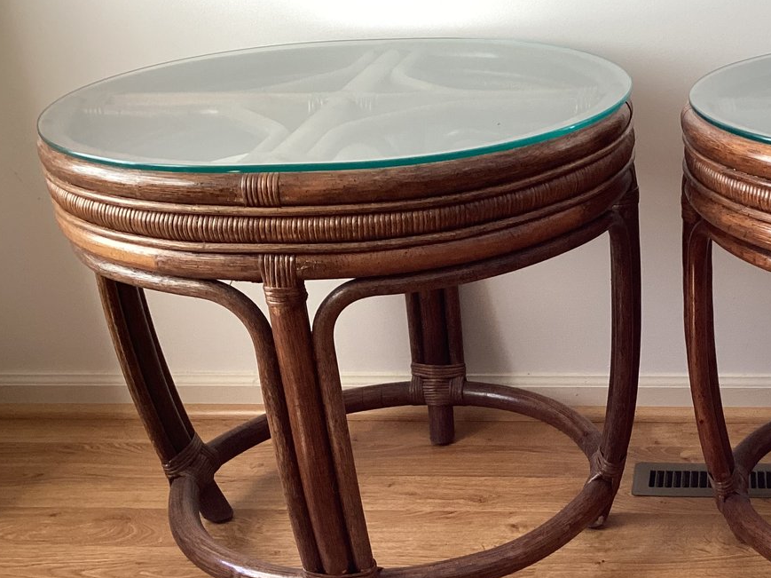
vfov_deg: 26.9
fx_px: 1202
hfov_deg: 34.2
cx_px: 645
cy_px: 367
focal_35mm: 54
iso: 100
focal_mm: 3.3
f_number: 2.4
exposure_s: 1/60
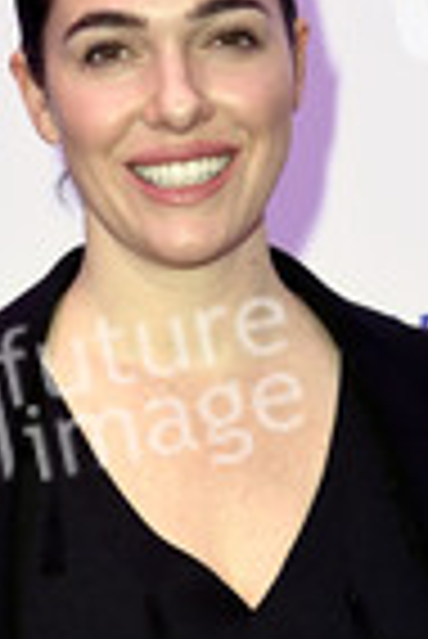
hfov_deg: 5.8
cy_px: 630
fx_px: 4251
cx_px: 203
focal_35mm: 239
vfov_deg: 8.6
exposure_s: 1/250
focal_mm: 85
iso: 640
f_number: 5.6
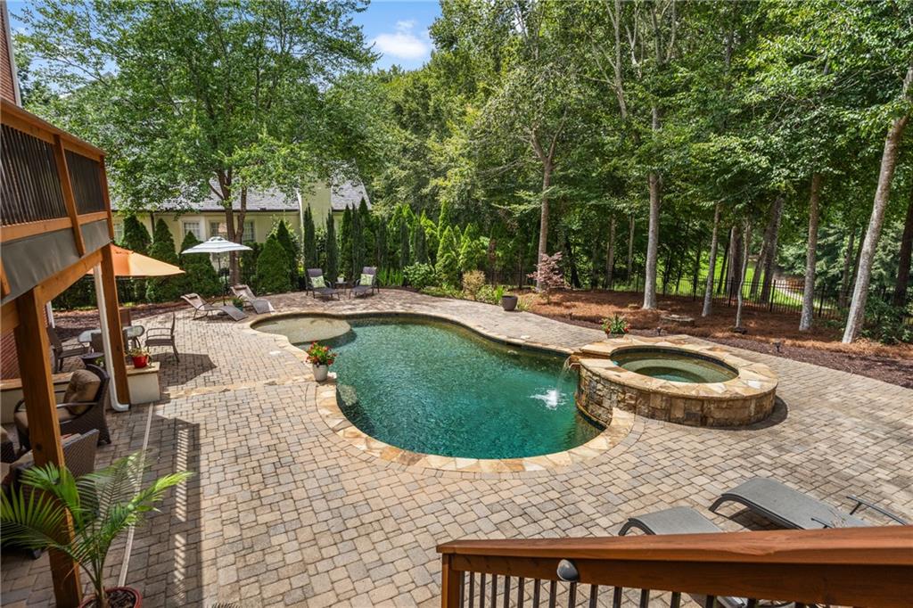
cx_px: 456
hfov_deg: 85.4
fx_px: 494
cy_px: 304
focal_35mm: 20
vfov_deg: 63.2
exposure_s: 1/2500
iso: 1250
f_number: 6.3
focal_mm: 19.5
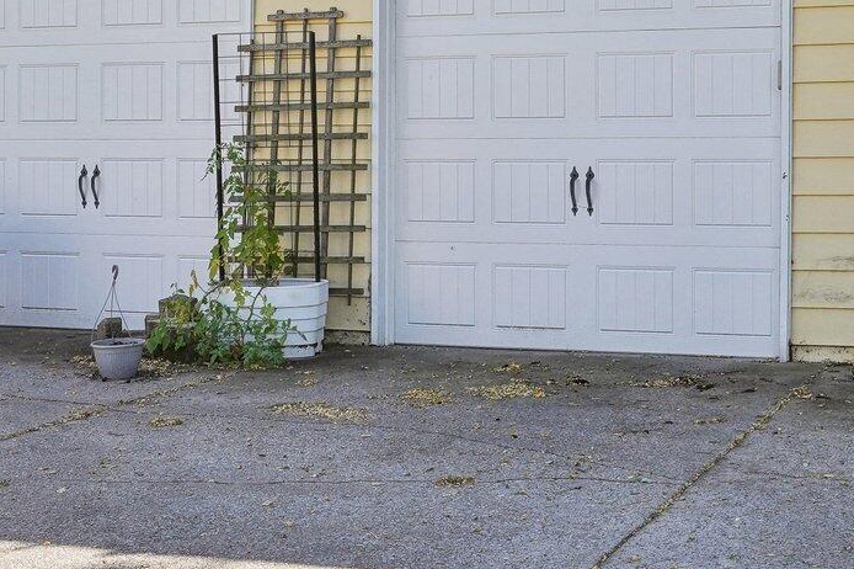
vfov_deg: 20.9
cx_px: 684
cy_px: -38
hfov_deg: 31.5
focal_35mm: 62
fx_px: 1470
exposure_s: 1/320
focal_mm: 21
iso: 400
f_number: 8
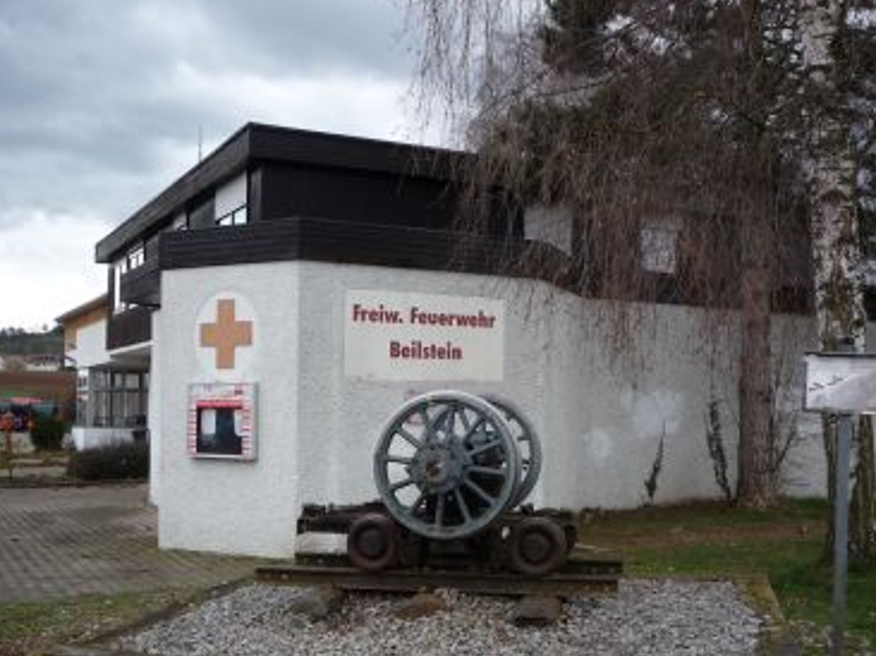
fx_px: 1062
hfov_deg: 44.8
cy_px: 402
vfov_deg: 34.2
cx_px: 426
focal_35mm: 42
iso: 100
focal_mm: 5.2
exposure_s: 1/250
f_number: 4
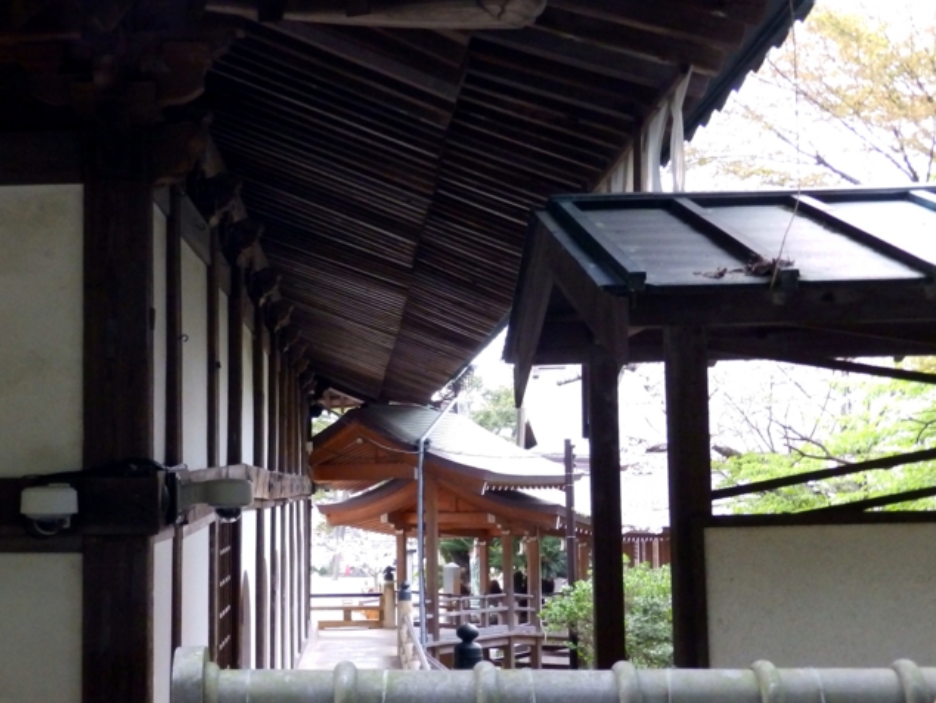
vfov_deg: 25.2
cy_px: 408
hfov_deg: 33.2
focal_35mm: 58
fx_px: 1569
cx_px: 394
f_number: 4.2
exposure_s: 1/20
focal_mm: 8.2
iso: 800
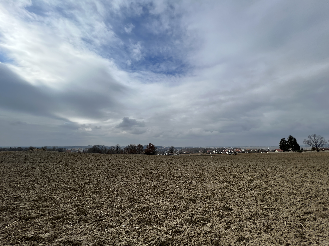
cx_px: 164
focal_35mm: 13
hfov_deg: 106.2
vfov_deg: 89.9
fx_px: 124
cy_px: 123
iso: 40
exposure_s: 1/3922
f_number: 1.8
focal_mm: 1.57
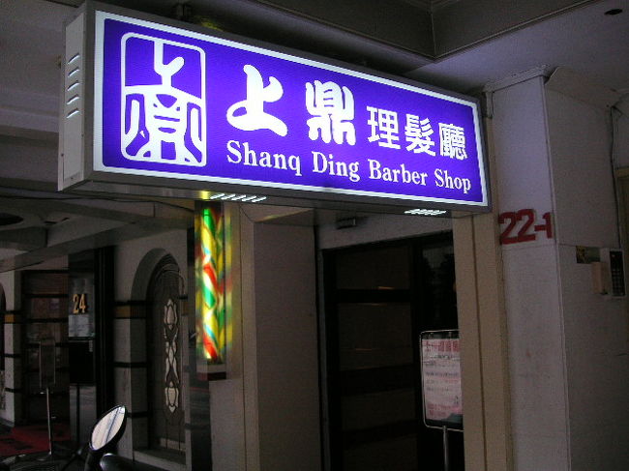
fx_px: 672
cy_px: 236
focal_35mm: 37
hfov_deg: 50.2
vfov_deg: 38.6
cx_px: 314
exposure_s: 1/45
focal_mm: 6.1
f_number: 2.8
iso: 80
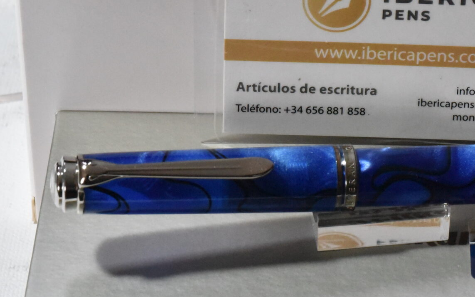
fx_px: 1773
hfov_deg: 15.1
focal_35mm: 137
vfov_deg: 9.5
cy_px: 72
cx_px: 419
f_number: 20
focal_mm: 60
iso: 12800
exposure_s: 1/125
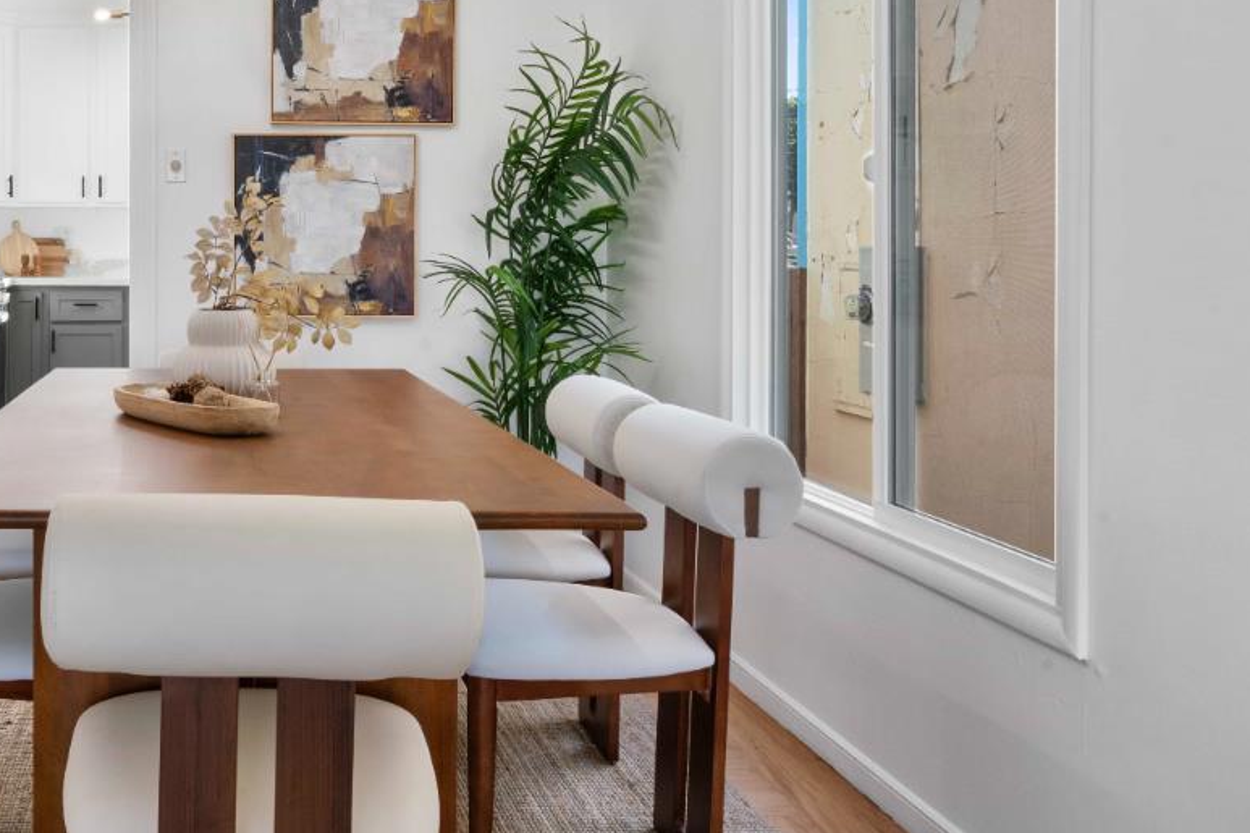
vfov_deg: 39.3
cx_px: 234
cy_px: 257
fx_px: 1146
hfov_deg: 53.1
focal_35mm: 33
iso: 400
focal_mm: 17
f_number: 16
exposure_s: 1/4
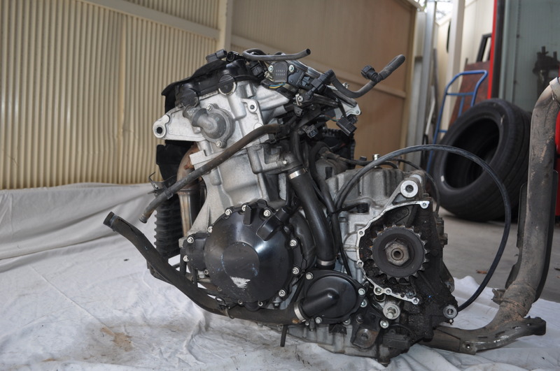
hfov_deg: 57.3
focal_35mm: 33
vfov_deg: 39.9
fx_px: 513
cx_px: 280
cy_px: 186
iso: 200
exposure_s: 1/200
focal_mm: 22
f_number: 4.5
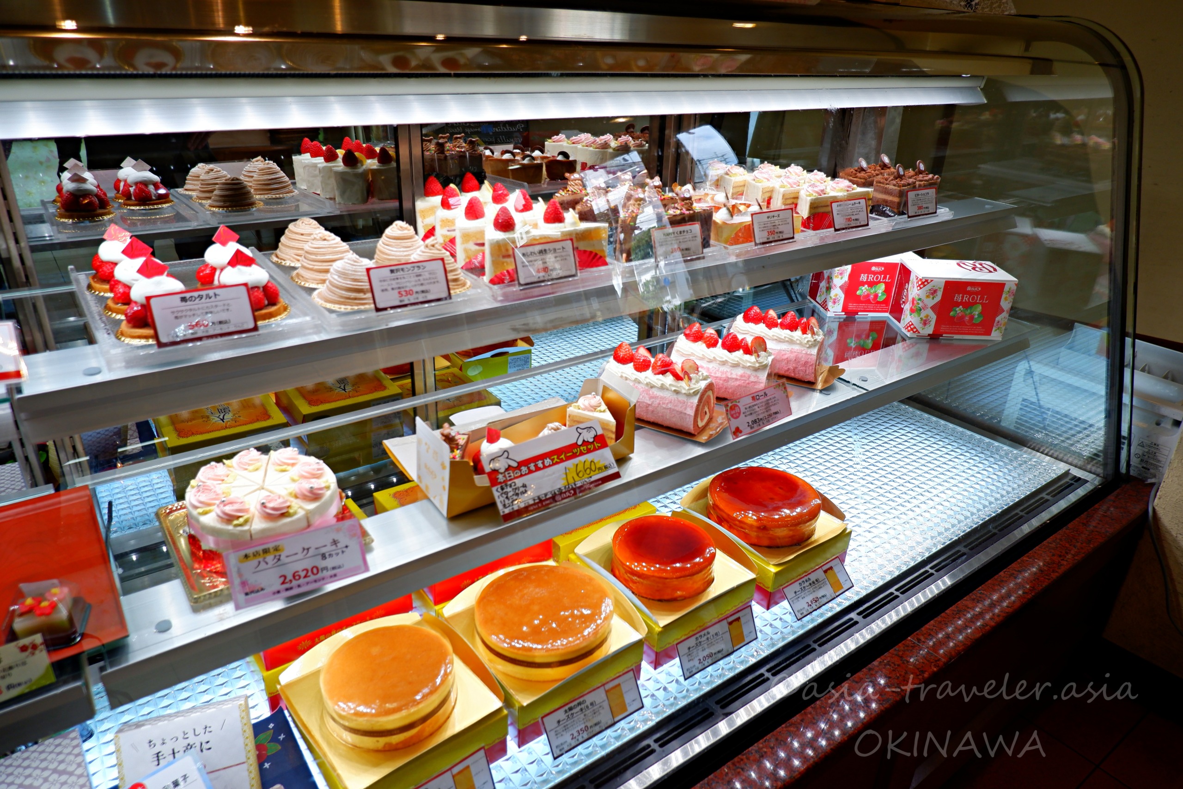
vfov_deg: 55.1
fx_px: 756
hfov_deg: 76.1
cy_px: 394
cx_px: 592
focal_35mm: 23
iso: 200
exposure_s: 1/220
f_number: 3.5
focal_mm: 15
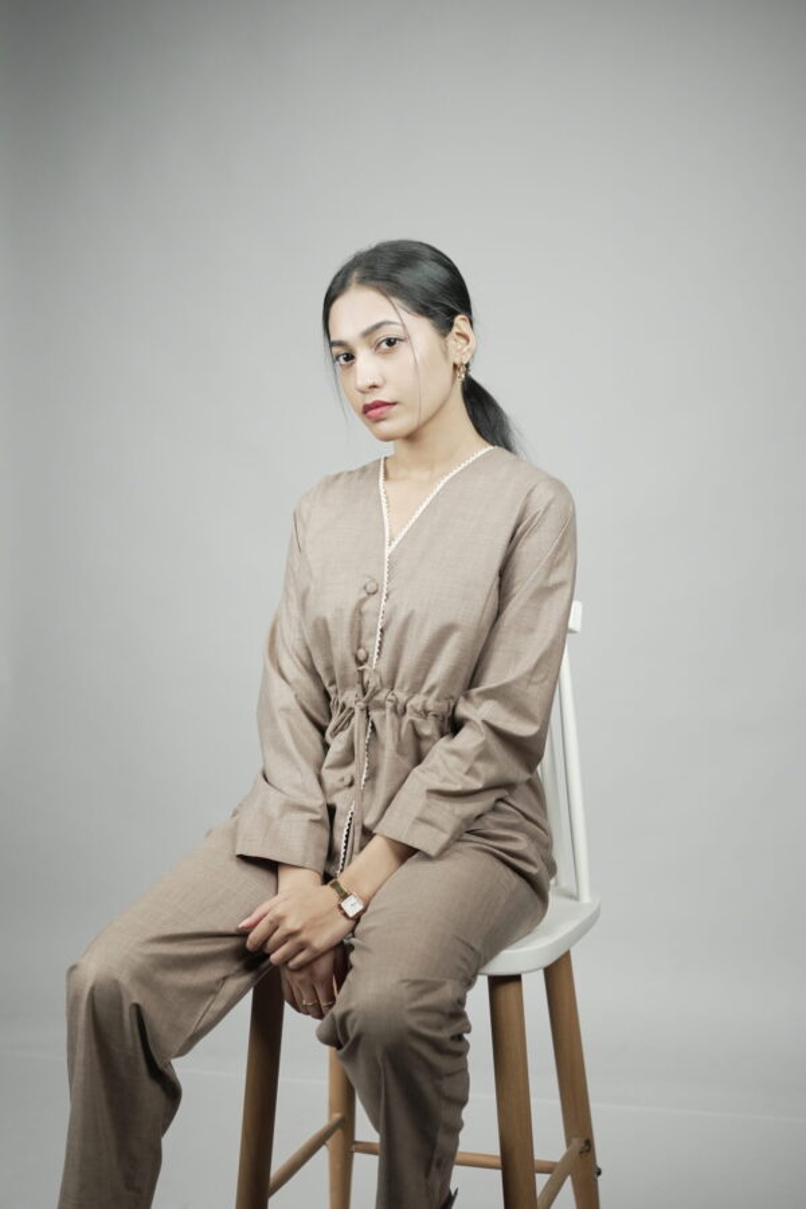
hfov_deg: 26.0
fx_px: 1746
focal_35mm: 52
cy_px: 604
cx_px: 403
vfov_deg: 38.2
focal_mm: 35
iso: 800
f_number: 2
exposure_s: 1/250
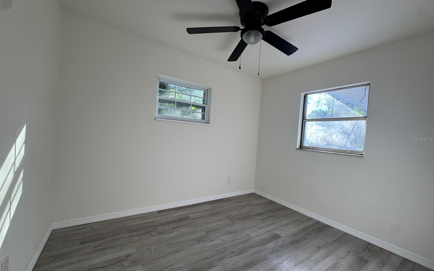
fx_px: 177
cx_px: 219
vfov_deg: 74.8
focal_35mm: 15
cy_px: 139
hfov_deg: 101.5
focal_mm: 2.22
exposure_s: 1/107
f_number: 2.2
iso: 40
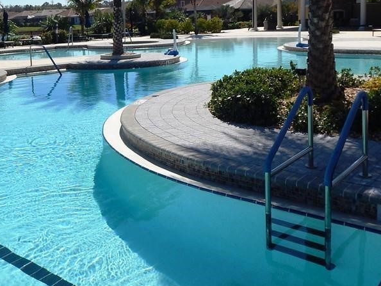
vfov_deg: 33.0
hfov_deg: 43.7
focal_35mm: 43
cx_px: 159
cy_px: 74
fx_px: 474
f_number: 6.1
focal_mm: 4.5
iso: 125
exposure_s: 1/1000
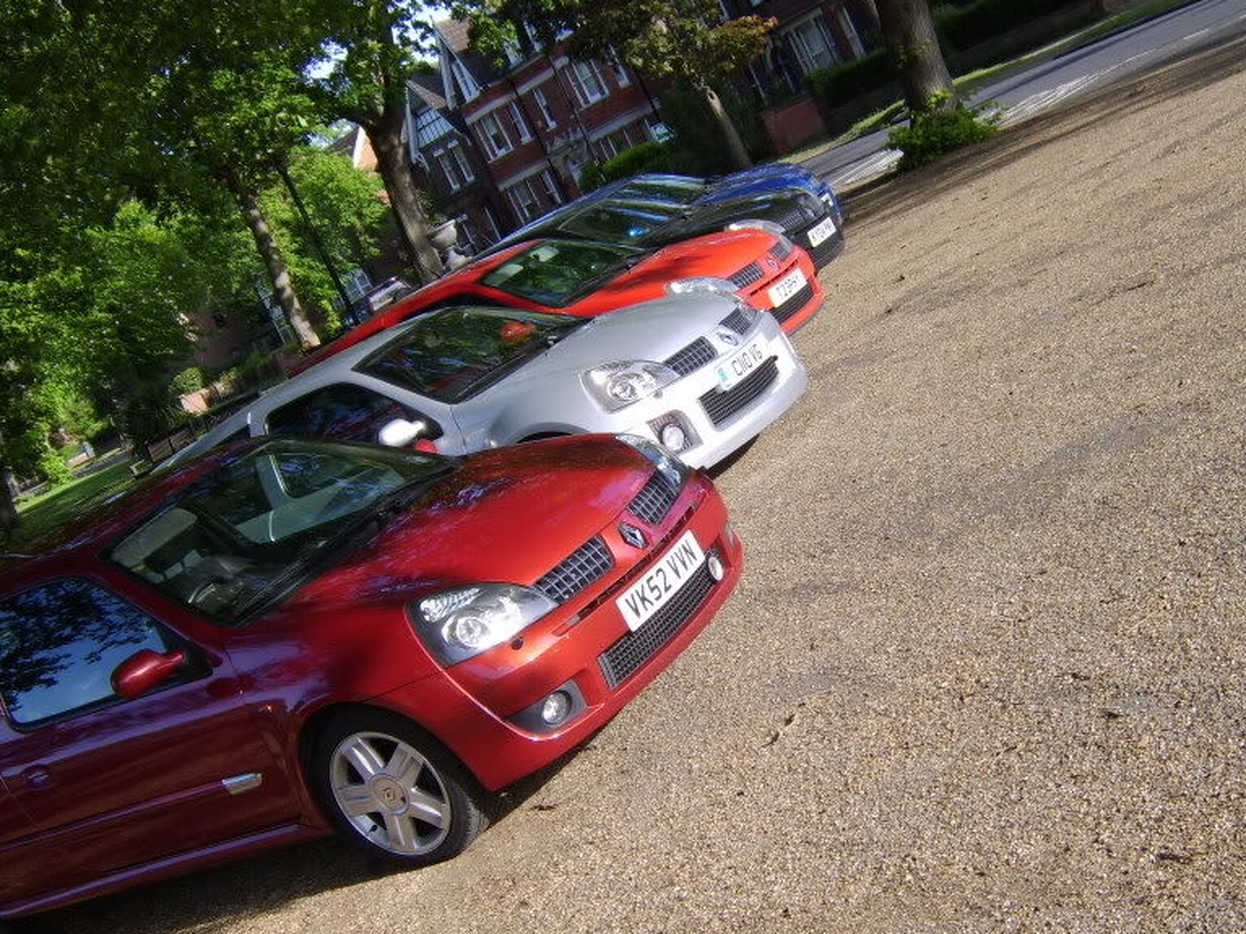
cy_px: 478
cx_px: 622
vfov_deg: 30.3
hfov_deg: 39.7
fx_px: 1727
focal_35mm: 48
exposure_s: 1/176
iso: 71
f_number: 4.9
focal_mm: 11.93
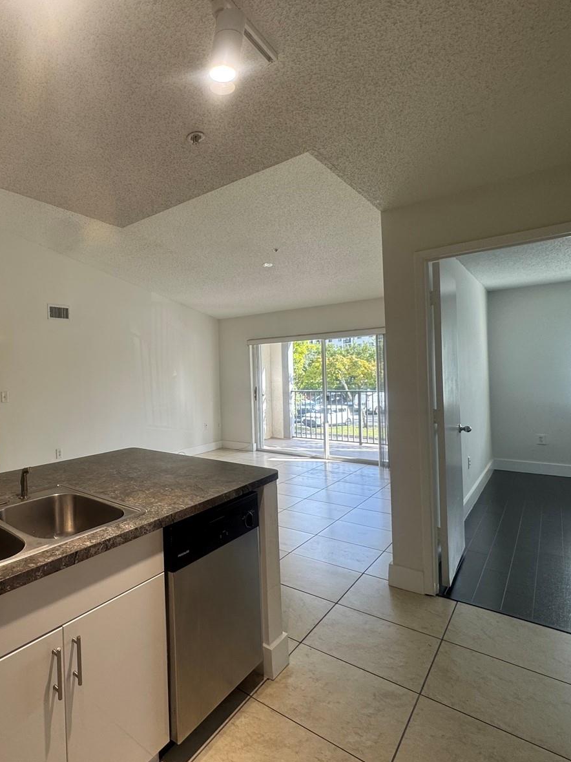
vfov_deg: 84.7
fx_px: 418
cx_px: 120
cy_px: 376
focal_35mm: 19
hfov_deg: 63.2
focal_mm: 2.22
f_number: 2.2
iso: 50
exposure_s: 1/120
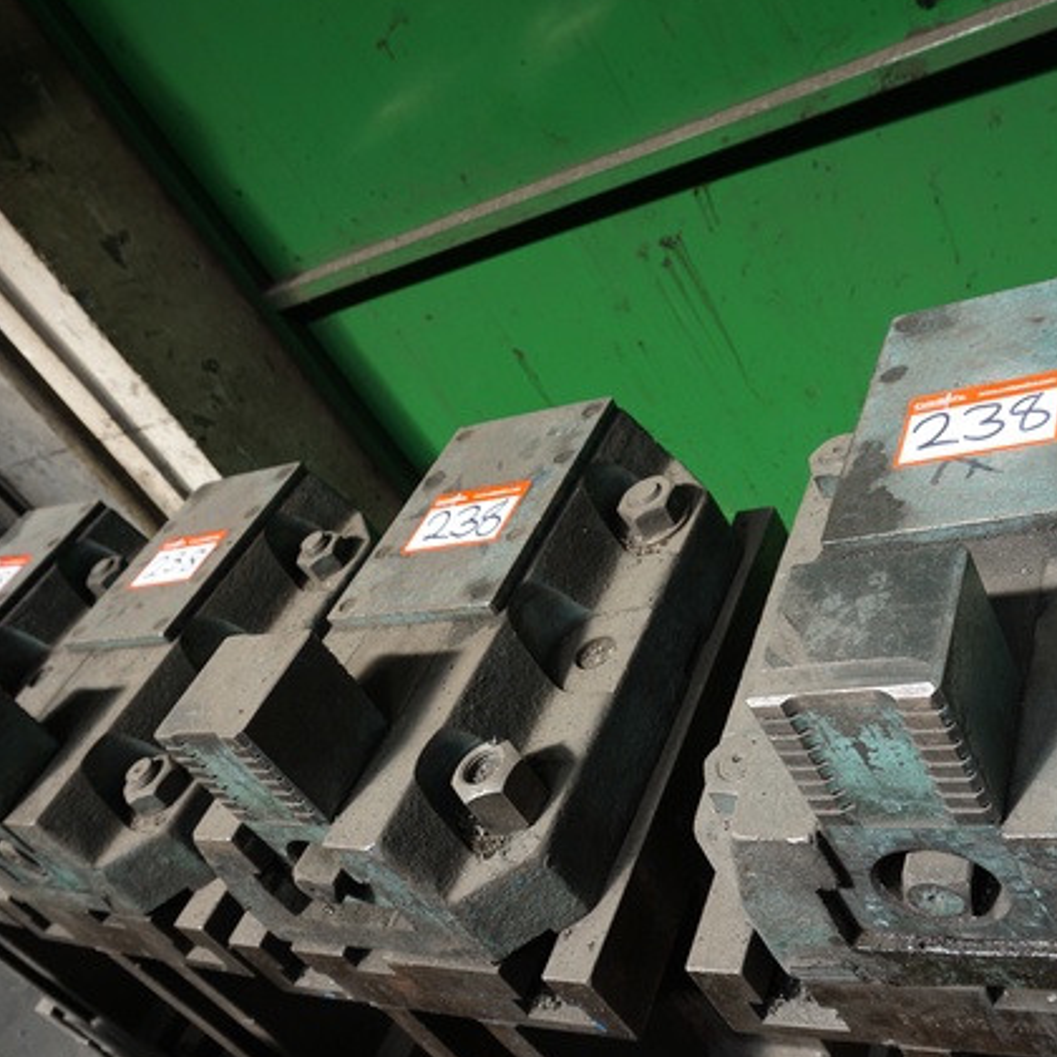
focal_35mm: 35
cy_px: 586
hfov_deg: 47.1
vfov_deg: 47.1
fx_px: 1209
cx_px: 601
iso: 160
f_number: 4.5
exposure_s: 1/160
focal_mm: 16
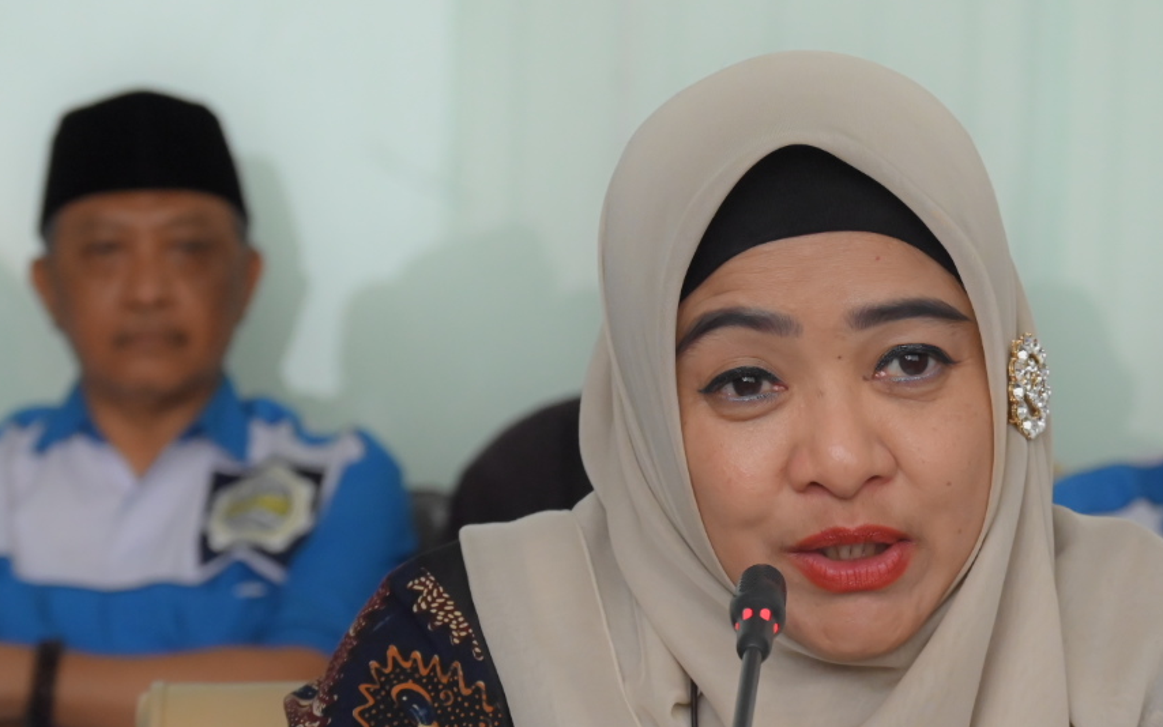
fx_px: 4596
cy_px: 500
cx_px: 824
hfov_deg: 14.4
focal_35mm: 145
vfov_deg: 9.0
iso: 3200
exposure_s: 1/1600
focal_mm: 75
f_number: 6
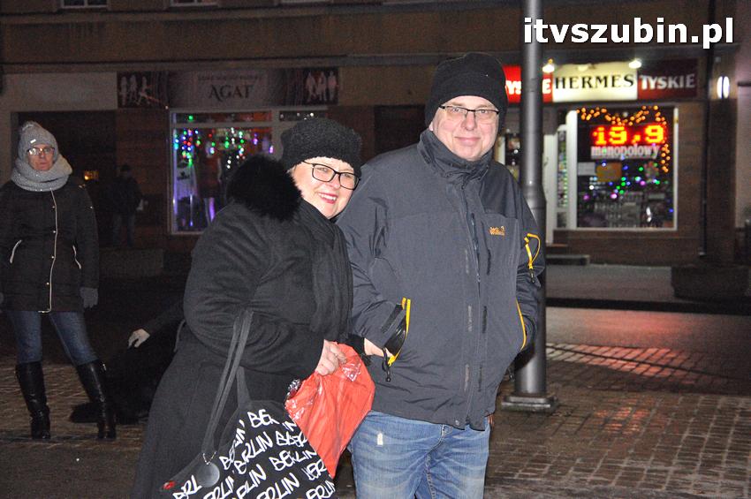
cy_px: 250
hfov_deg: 28.1
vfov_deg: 18.9
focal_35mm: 72
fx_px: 1501
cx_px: 376
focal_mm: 48
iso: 3200
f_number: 5.6
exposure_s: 1/60
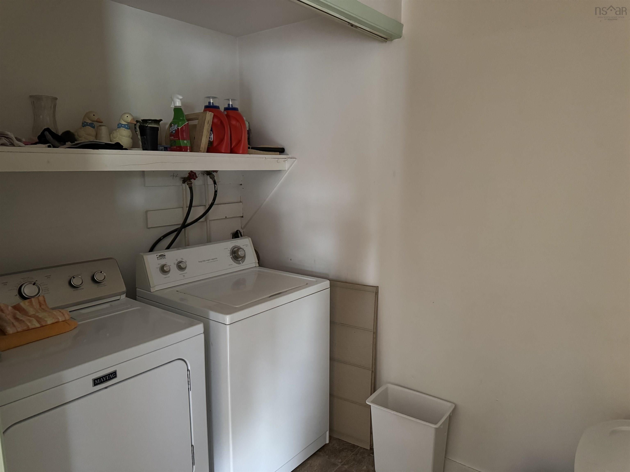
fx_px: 437
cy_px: 236
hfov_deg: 71.6
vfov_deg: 56.8
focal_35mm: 24
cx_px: 315
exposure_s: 1/30
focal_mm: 6.76
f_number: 1.78
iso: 800
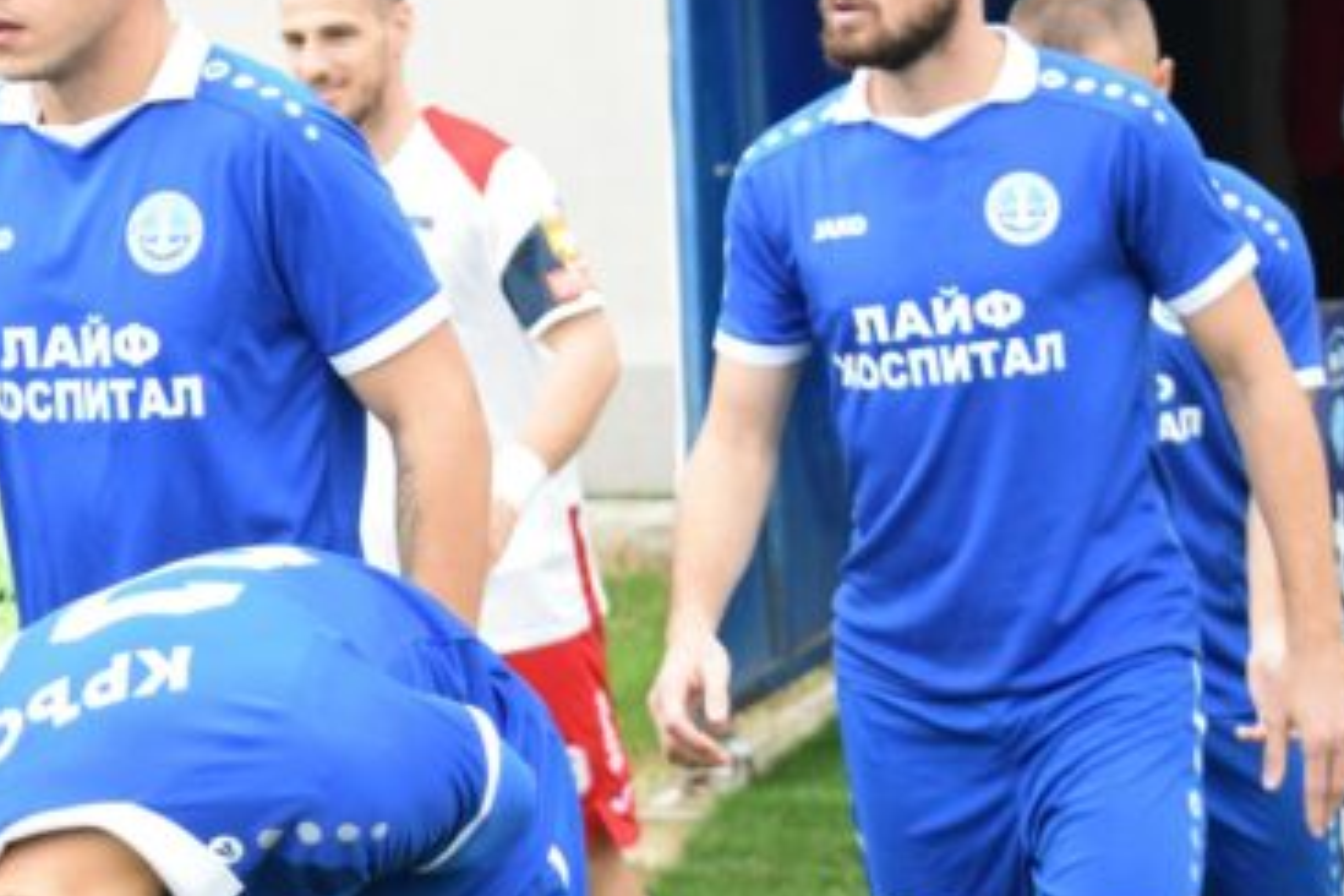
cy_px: 301
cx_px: 323
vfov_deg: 9.7
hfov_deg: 14.4
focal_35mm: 142
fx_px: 5296
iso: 3200
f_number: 4.5
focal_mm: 55
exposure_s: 1/1250
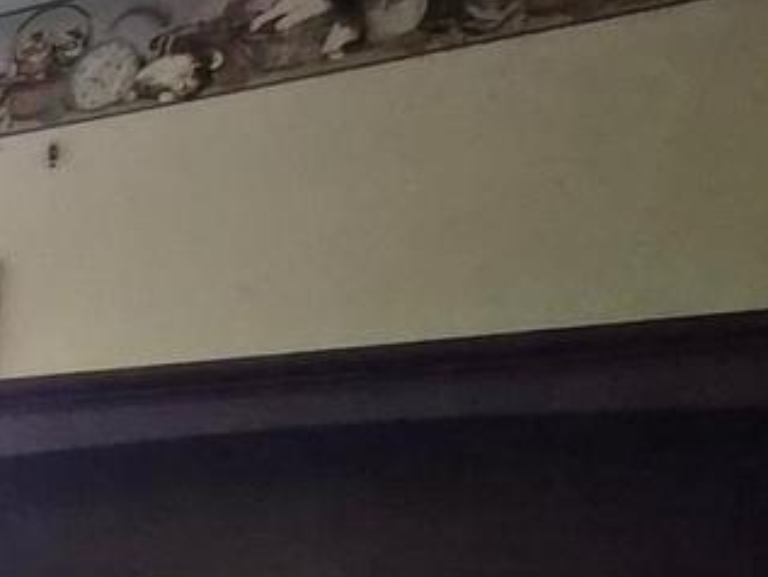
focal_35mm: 59
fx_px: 1309
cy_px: 861
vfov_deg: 21.1
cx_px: -933
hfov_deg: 16.9
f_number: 2.2
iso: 640
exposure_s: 1/60
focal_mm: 1.7
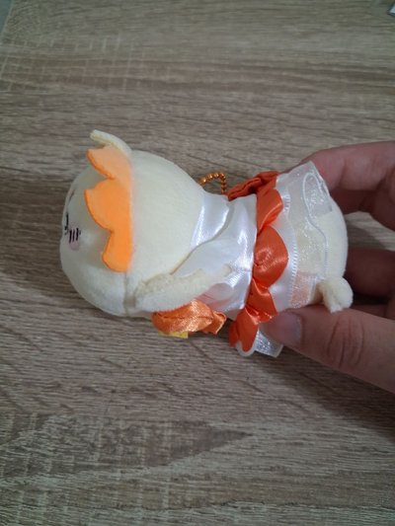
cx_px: 198
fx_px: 411
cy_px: 263
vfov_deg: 65.3
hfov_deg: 51.4
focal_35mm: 27
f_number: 1.8
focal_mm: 4
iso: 500
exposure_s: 1/30
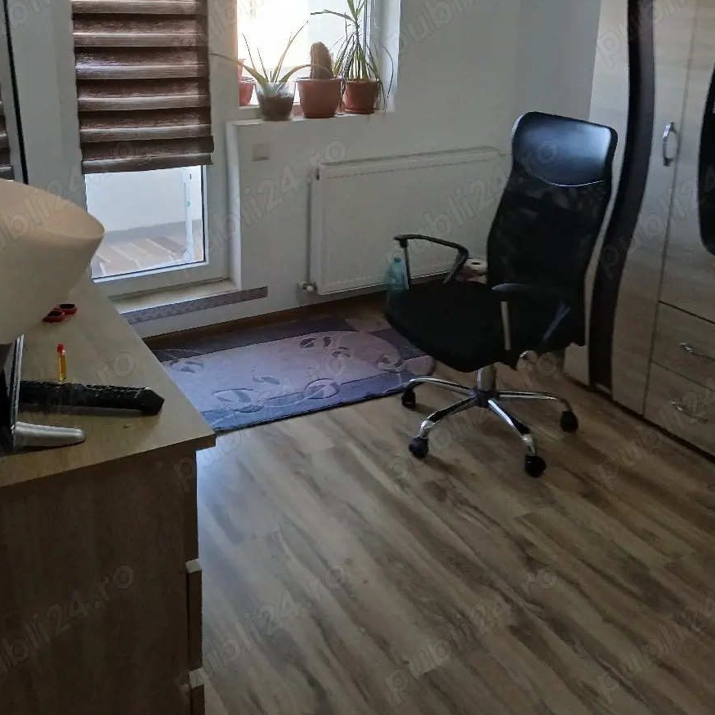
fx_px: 818
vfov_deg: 46.5
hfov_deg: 47.1
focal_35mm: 35
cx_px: 313
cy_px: 237
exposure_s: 1/33
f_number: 1.8
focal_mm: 3.98
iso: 200
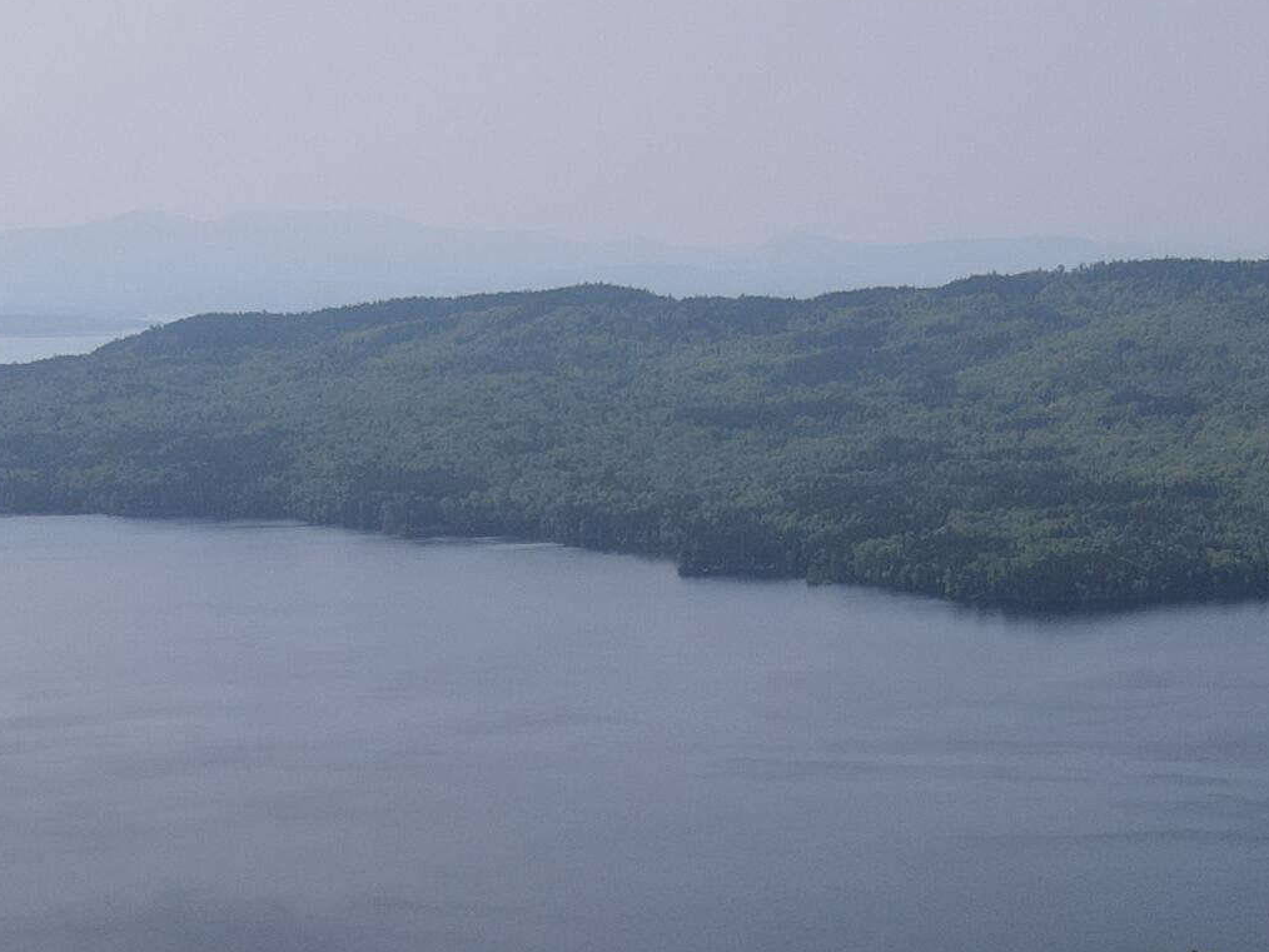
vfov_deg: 18.6
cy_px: 1370
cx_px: 821
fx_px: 2603
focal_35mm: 71
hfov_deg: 27.3
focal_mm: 4.5
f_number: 2.8
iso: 100
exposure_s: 1/1250
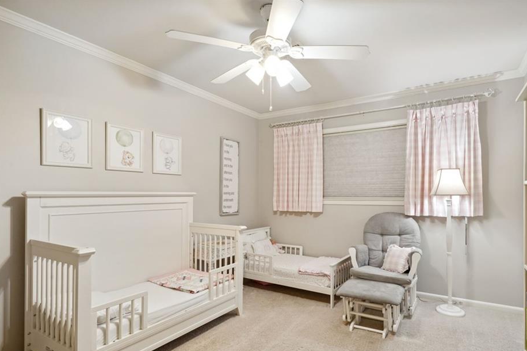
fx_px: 278
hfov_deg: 86.6
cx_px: 291
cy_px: 195
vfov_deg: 64.3
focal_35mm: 19
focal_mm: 17
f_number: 11
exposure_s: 1/6
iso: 800
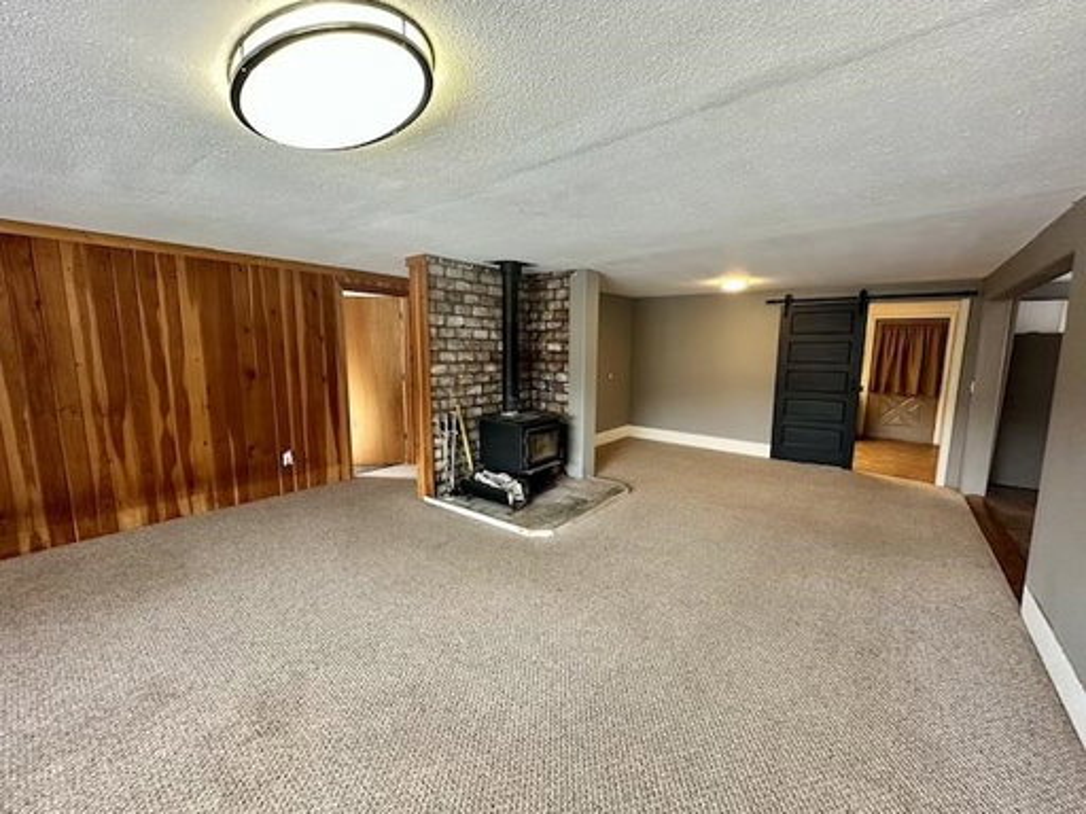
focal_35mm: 14
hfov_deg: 102.1
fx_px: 439
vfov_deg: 85.7
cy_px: 407
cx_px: 543
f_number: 2.2
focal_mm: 2.22
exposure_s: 1/60
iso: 250
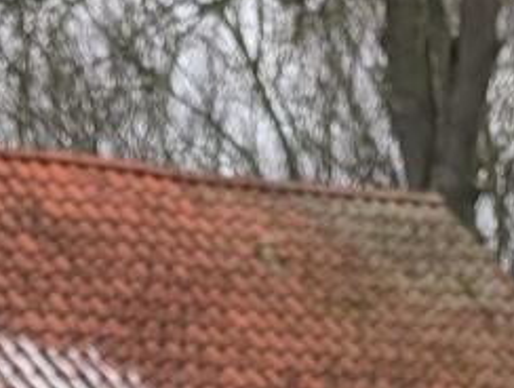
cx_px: 156
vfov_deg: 6.8
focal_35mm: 189
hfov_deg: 10.4
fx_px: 2812
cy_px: 1345
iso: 22
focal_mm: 6.9
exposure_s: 1/323
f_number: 1.68
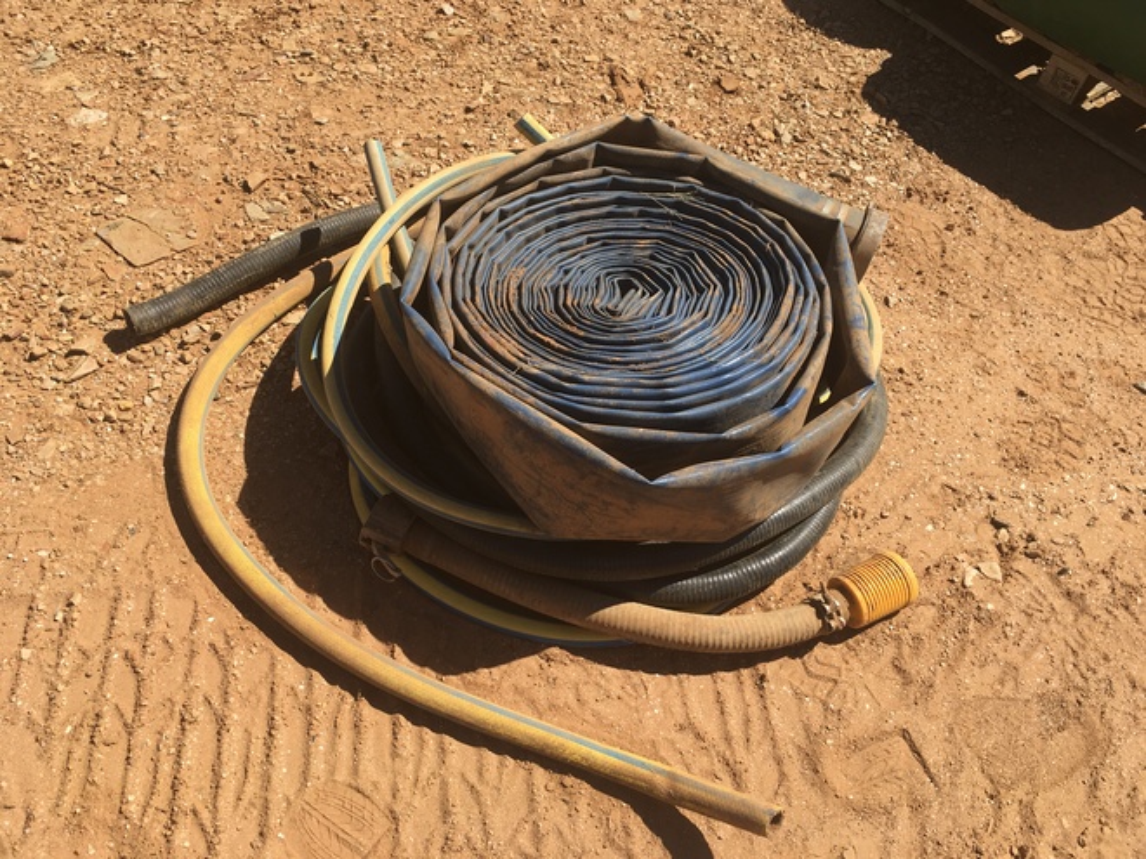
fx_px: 960
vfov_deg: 48.2
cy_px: 430
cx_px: 573
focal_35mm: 29
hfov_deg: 61.7
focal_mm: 4.15
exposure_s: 1/1282
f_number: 2.2
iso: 25
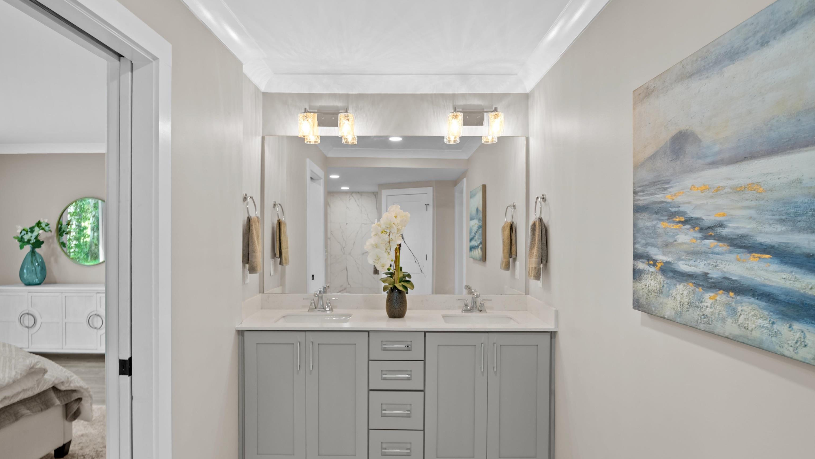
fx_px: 432
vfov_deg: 55.7
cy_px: 258
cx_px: 407
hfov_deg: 86.6
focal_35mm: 20
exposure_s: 1/8
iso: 250
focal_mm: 19
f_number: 5.6
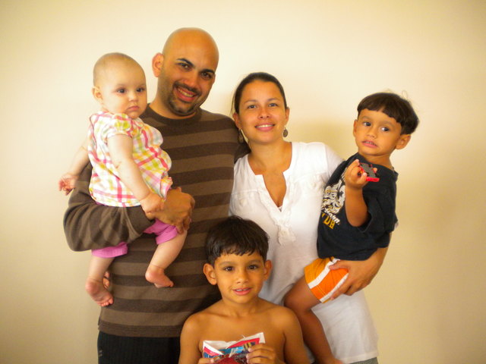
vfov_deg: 40.7
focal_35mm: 35
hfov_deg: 52.6
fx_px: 491
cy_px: 182
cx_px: 243
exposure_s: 1/53.8
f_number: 3.1
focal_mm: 6.3
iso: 371
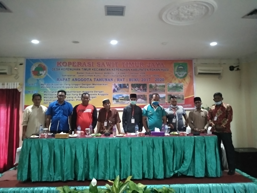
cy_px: 96
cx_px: 128
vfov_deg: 61.1
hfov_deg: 76.4
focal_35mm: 22
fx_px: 163
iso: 2500
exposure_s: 1/17
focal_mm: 3.81
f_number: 2.2
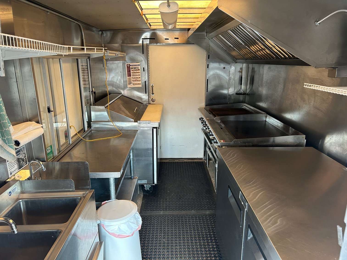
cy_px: 130
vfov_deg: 53.1
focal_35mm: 26
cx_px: 174
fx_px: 261
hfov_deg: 67.3
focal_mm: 5.7
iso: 160
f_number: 1.5
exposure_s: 1/60
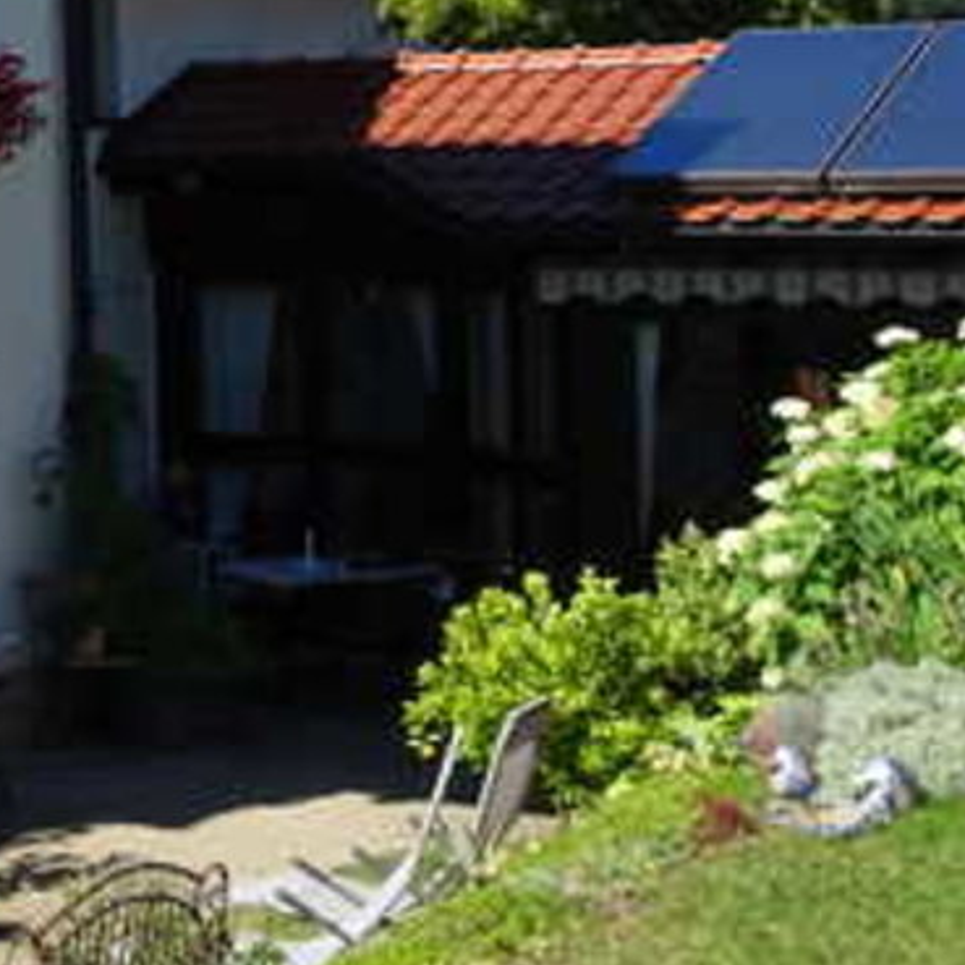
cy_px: 39
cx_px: -518
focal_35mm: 92
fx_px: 2902
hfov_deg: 17.0
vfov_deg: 18.5
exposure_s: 1/500
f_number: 4
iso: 80
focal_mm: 5.43
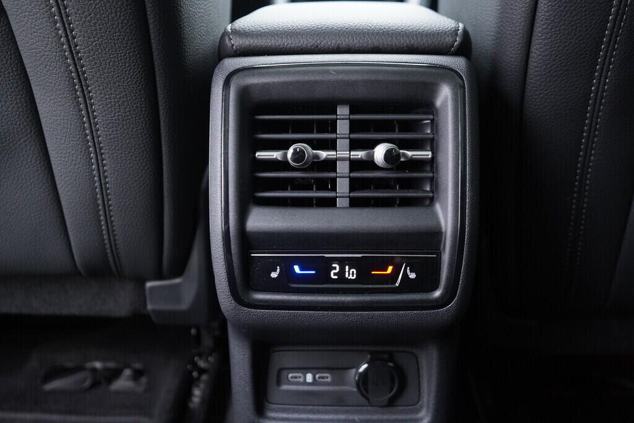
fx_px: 634
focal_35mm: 36
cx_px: 317
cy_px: 212
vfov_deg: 36.9
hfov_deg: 53.1
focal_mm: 24
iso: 1250
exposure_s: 1/40
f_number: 2.8
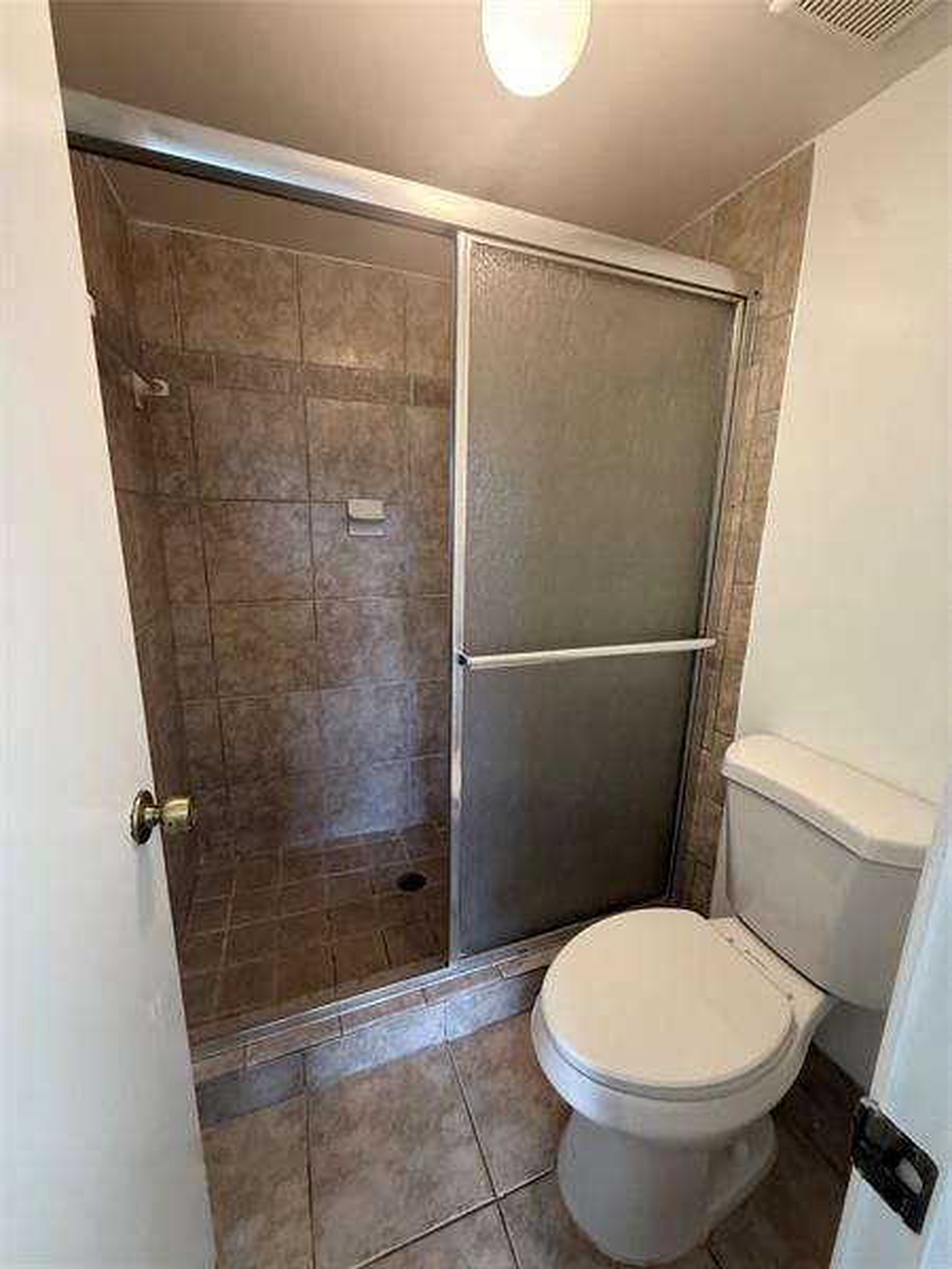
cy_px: 634
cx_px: 476
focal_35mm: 14
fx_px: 513
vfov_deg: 102.1
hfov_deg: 85.7
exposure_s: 1/60
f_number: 2.2
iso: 400
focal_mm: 2.22
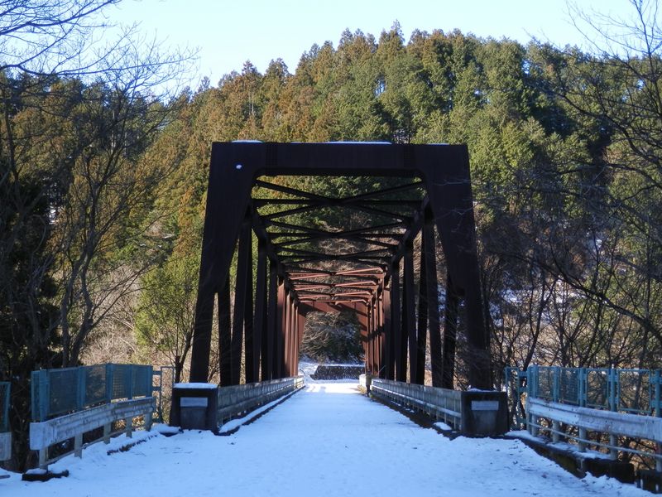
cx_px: 331
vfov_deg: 29.7
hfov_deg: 38.9
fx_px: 937
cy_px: 248
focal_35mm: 49
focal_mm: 8.9
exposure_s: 1/125
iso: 80
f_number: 4
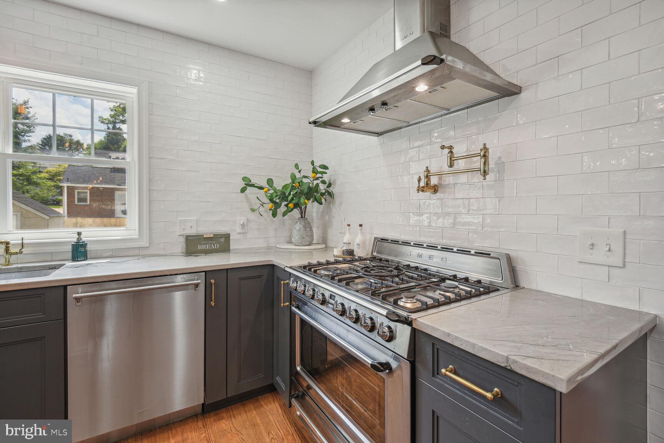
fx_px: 295
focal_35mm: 16
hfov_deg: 96.7
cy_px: 222
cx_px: 332
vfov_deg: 73.7
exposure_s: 1/15
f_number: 8
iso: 400
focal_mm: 16
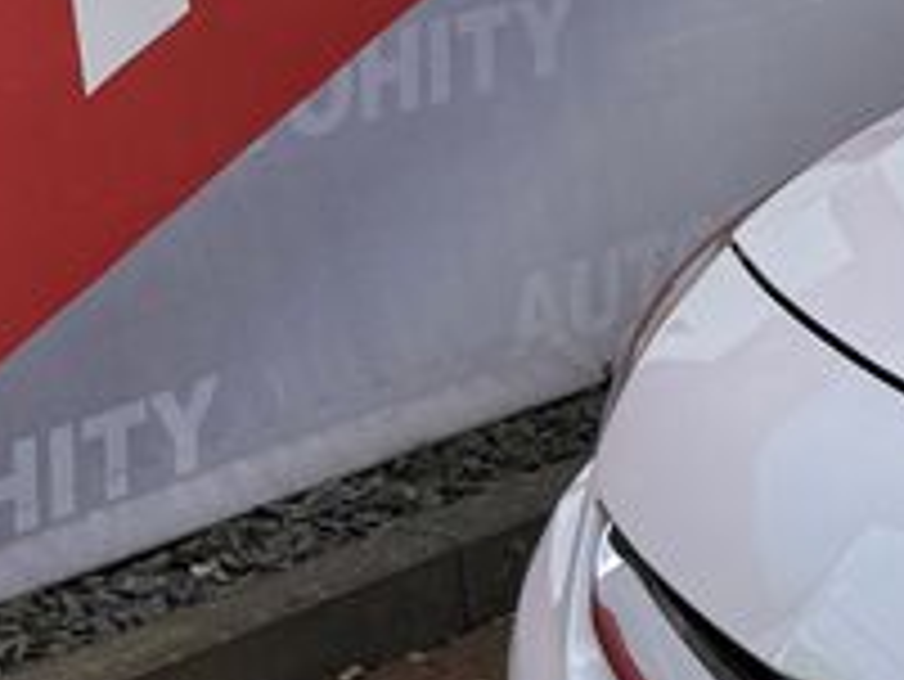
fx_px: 3737
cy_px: 257
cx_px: 2082
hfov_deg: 11.6
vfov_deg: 10.4
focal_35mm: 143
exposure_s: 1/567
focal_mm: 6.76
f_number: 1.78
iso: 80
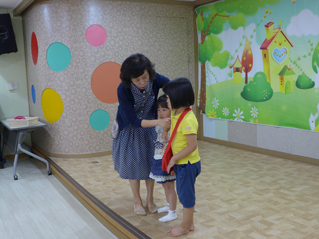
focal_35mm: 40
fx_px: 369
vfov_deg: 36.0
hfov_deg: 46.8
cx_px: 160
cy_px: 120
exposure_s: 1/80
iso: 125
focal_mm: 7.9
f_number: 1.7
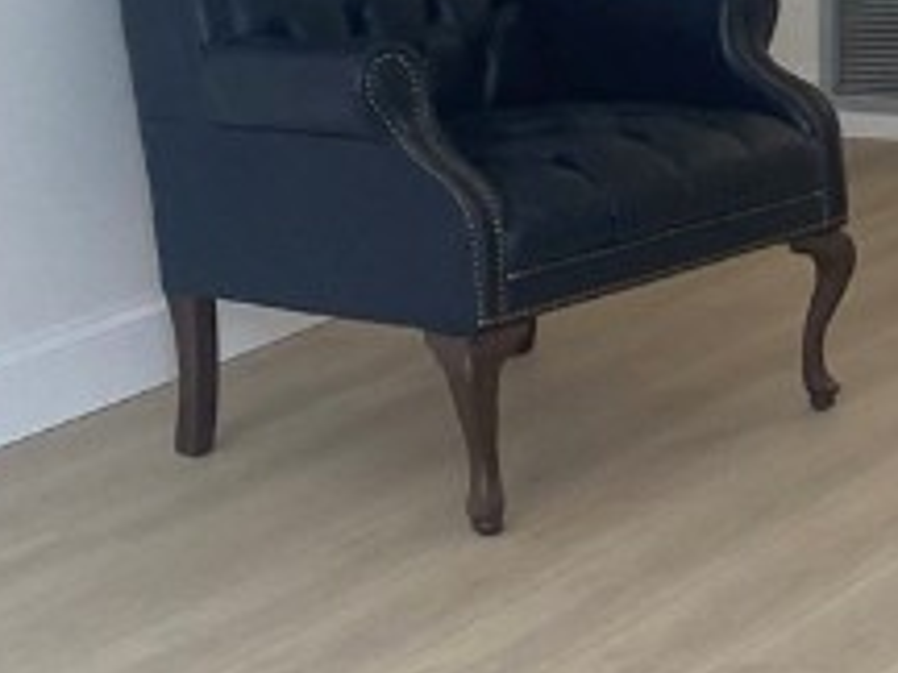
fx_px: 3191
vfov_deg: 11.6
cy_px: -316
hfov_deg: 14.2
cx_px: 1605
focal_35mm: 123
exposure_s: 1/120
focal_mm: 4.25
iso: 100
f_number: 1.8
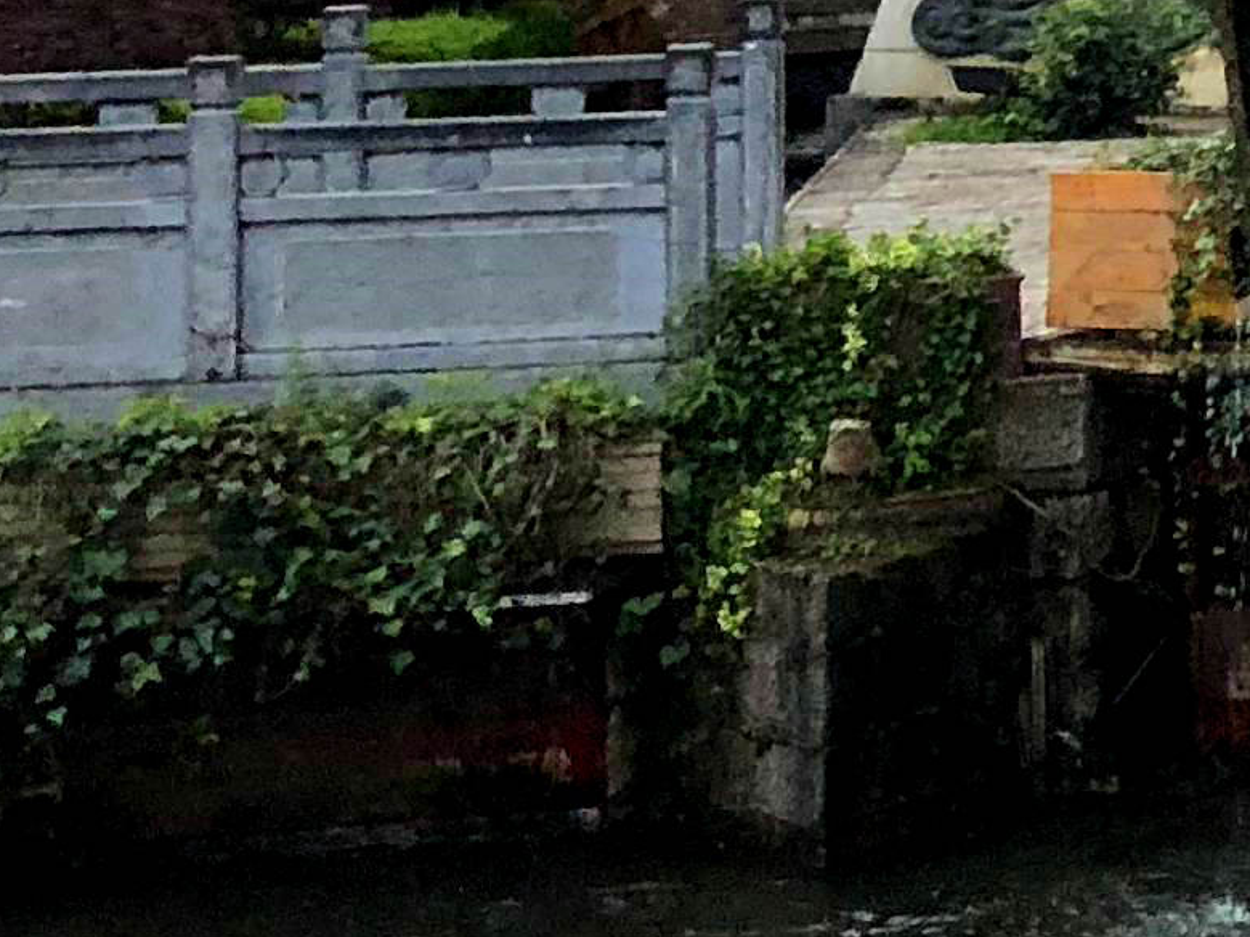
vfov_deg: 10.0
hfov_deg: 11.4
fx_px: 5235
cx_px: 2944
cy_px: -351
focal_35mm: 145
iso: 32
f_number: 1.8
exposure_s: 1/32
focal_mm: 3.99
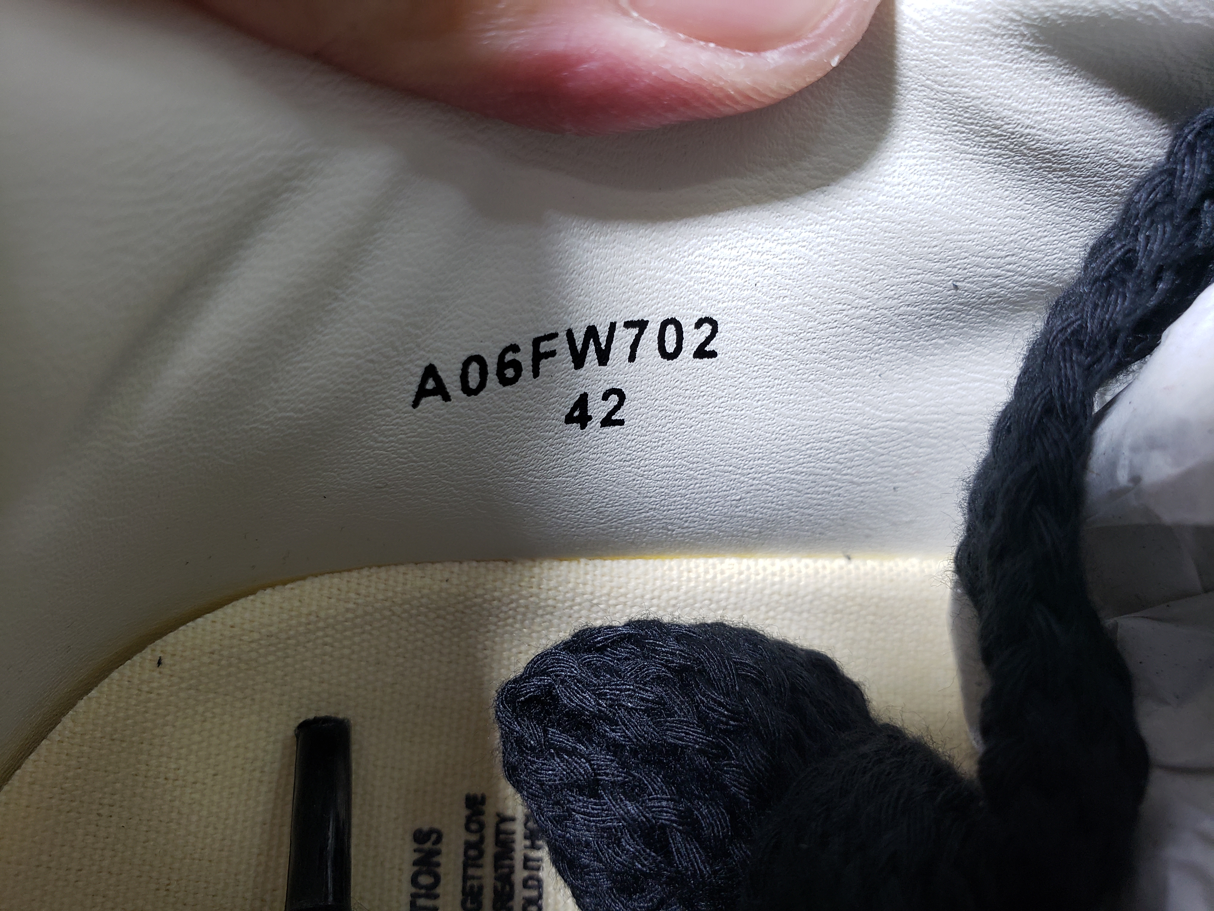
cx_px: 607
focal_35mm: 26
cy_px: 456
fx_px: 912
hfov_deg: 67.3
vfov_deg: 53.1
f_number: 2.4
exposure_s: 1/100
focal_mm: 4.3
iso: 160
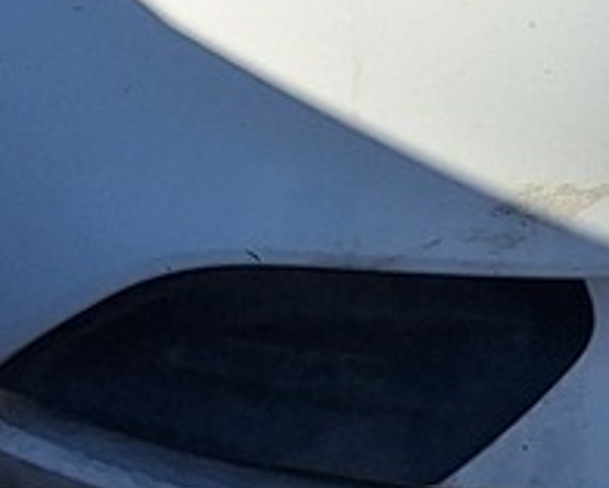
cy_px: -603
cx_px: 71
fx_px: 2975
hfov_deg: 11.6
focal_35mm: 165
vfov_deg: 8.7
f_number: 1.8
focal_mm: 5.54
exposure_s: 1/3663
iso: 40
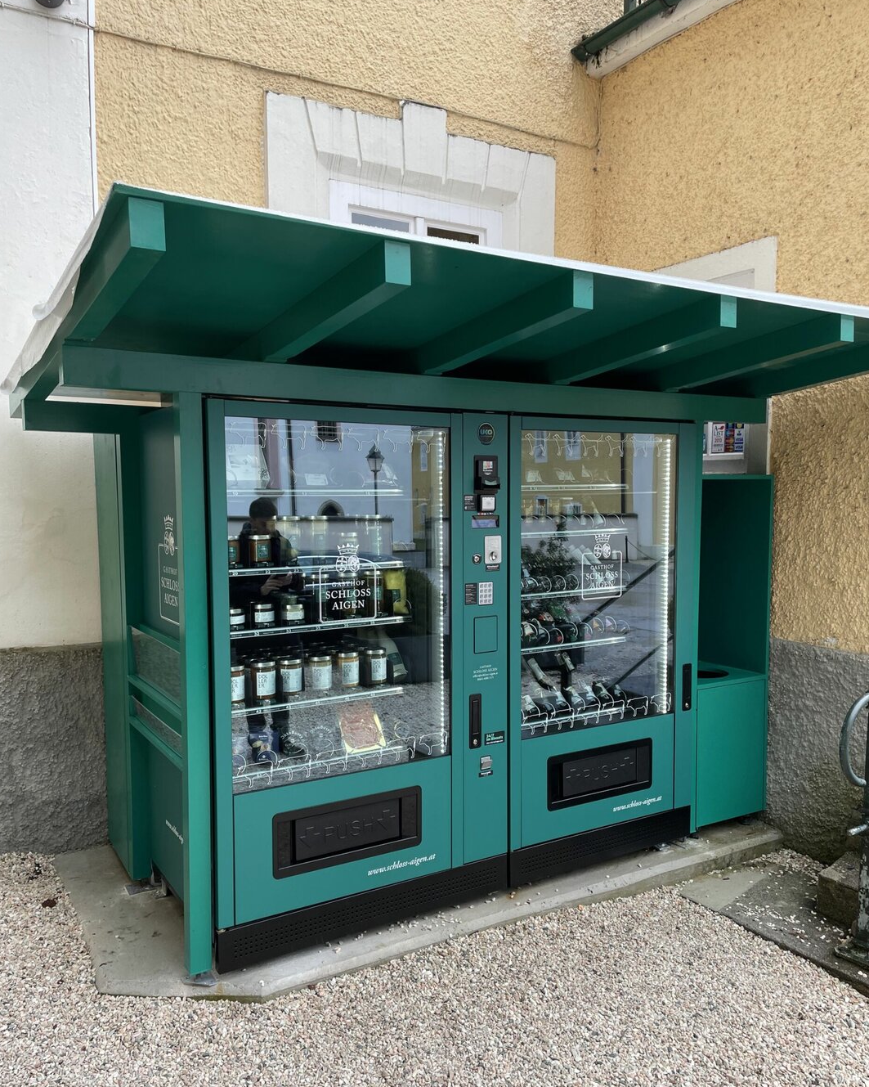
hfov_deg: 51.5
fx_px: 900
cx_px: 446
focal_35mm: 28
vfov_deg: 62.2
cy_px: 574
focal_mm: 4.2
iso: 32
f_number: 1.6
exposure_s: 1/165
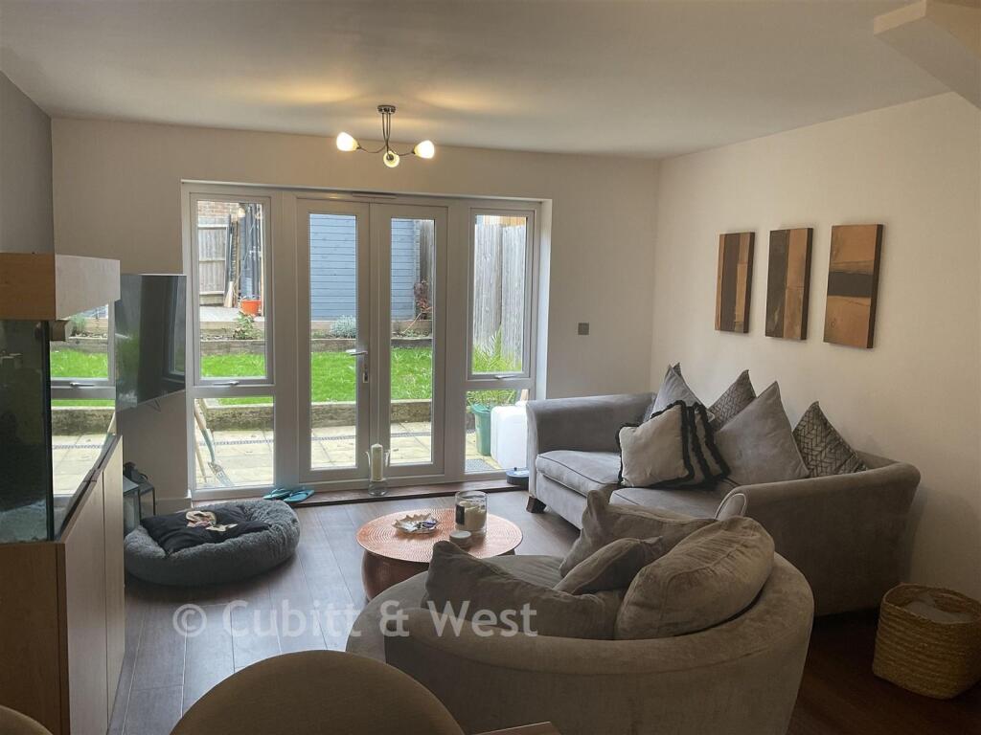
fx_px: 822
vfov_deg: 48.2
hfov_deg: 61.7
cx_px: 490
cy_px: 368
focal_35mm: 29
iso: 64
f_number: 1.8
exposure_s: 1/100
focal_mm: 3
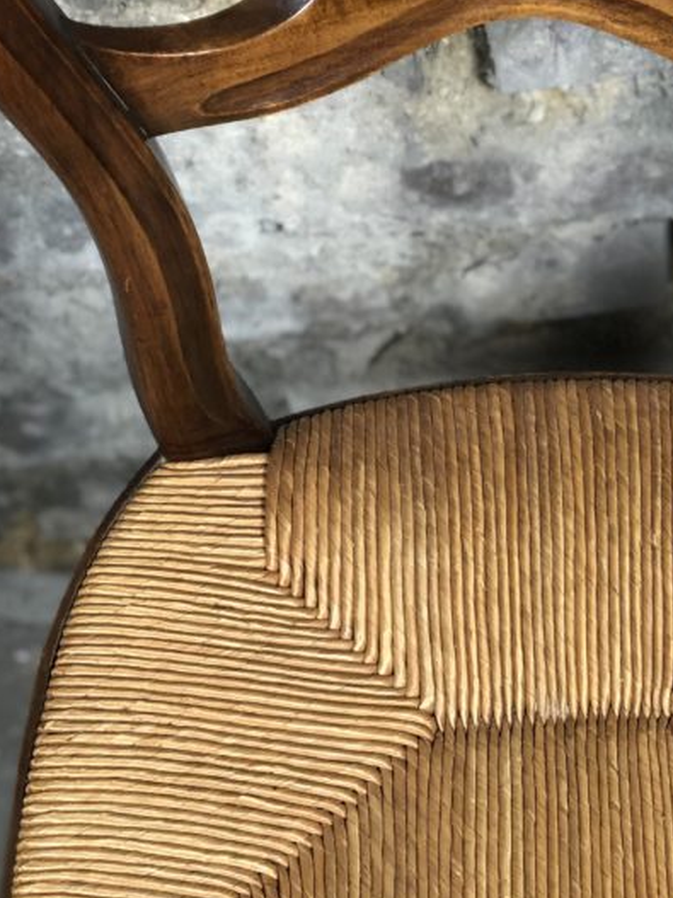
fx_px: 2619
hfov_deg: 14.5
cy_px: 811
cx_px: 562
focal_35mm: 101
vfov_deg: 19.1
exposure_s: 1/33
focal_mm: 6
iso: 100
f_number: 2.4
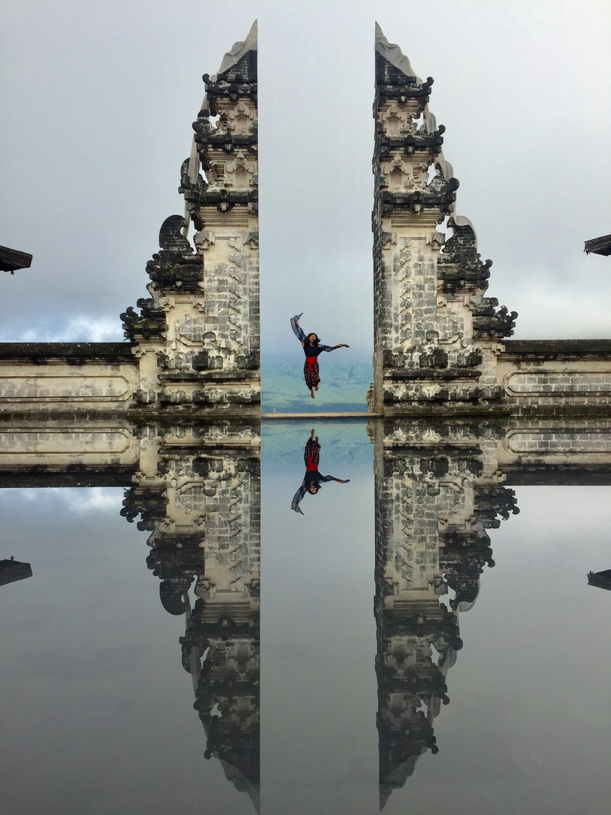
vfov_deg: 61.7
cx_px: 306
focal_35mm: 29
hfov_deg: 48.2
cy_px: 408
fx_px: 682
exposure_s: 1/1721
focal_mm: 4.15
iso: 32
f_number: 2.2
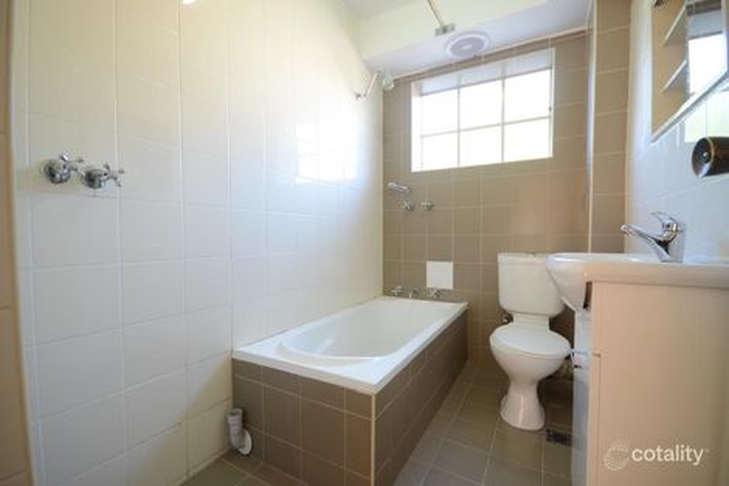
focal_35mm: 15
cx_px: 364
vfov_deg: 77.3
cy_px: 243
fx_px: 304
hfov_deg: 100.4
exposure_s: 1/15
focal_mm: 10
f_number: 5.6
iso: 400
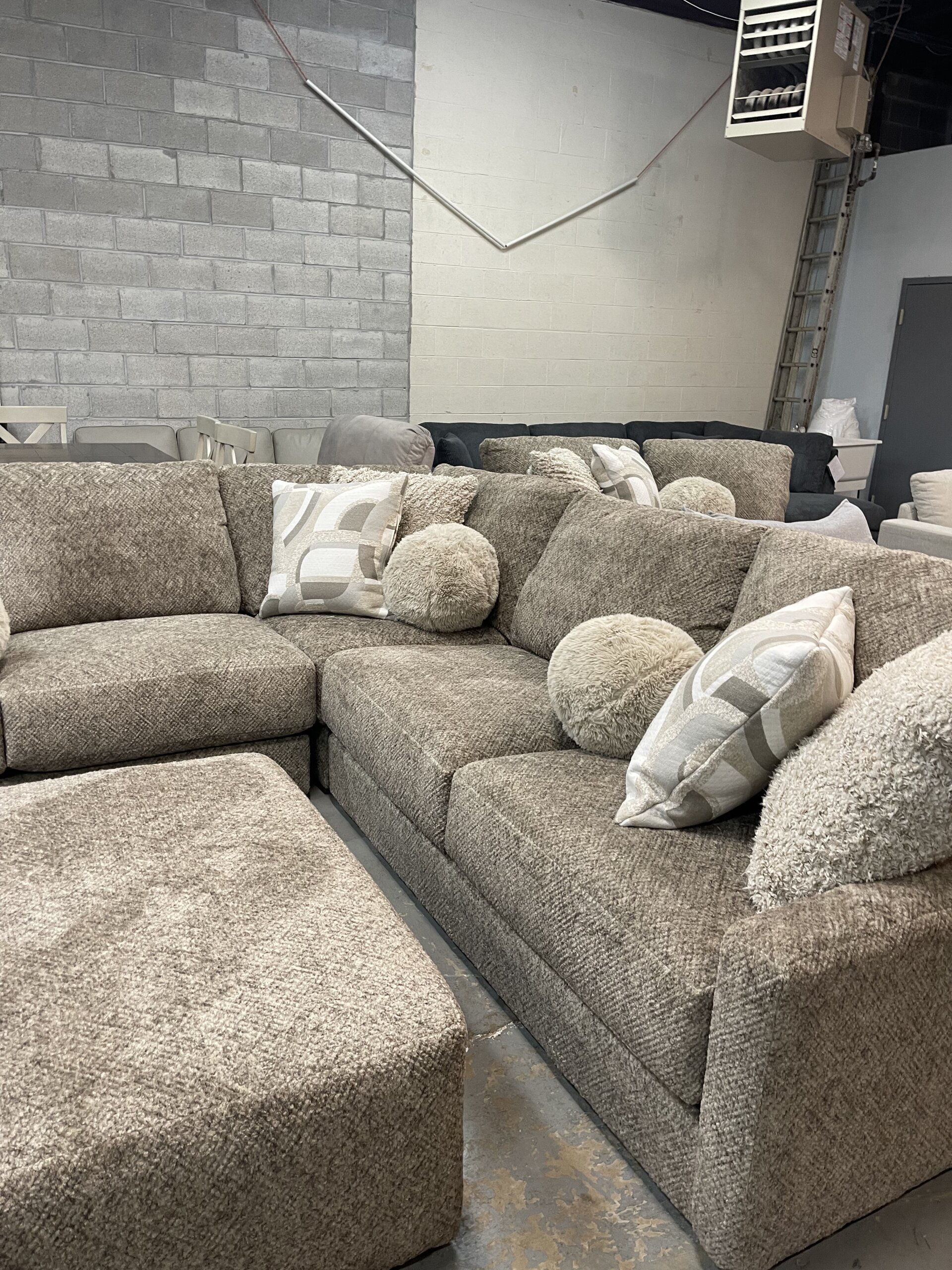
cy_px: 635
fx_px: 917
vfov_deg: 69.4
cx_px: 476
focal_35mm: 25
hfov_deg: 54.9
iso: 125
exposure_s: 1/60
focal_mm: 5.1
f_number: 1.6
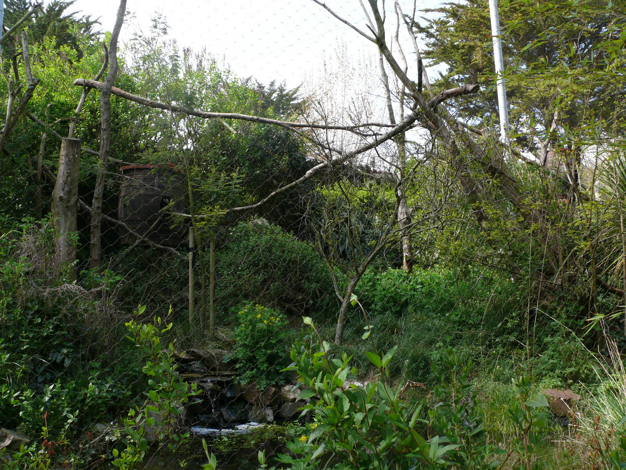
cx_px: 313
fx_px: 633
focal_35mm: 35
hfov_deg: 52.6
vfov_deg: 40.7
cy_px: 235
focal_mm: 7.4
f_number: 4.5
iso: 100
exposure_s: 1/250
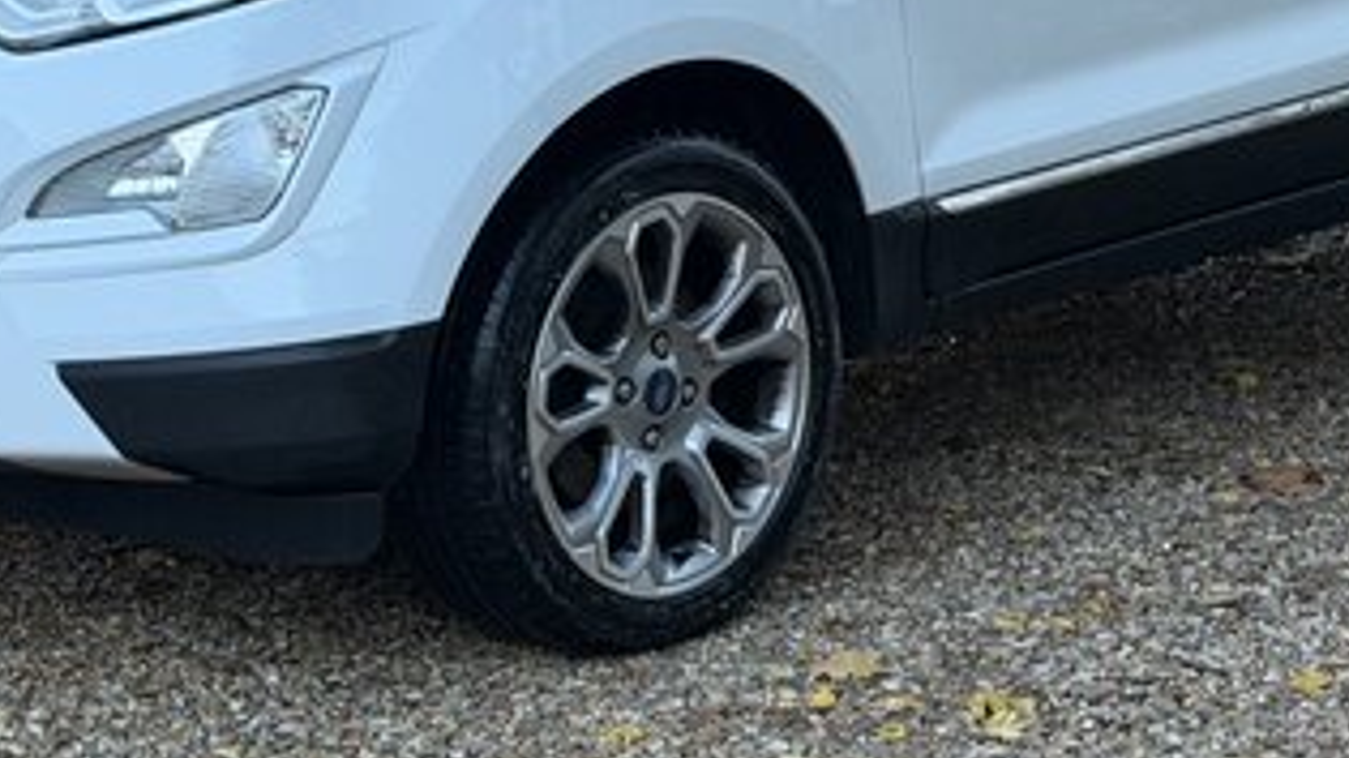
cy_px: -64
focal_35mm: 133
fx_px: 4756
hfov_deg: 16.1
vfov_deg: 9.0
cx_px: 788
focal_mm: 6.76
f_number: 1.78
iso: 250
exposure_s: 1/60
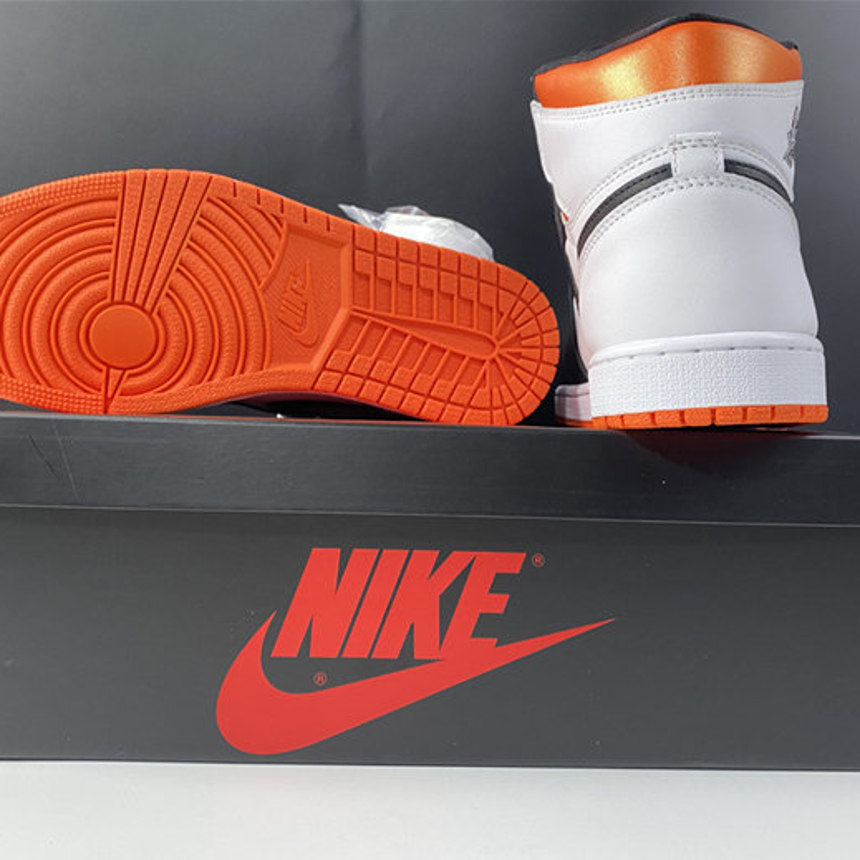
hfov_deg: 52.5
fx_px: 871
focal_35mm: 31
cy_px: 433
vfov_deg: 52.5
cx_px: 413
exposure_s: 1/50
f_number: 1.8
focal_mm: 4.25
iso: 160
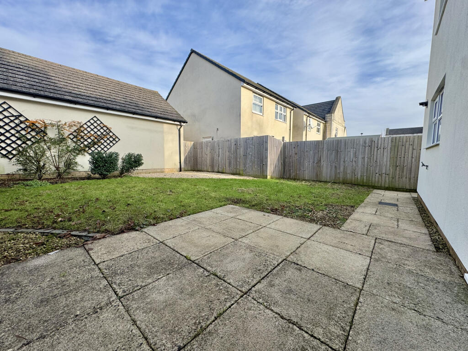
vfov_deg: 85.7
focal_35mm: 14
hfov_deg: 102.1
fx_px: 189
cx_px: 234
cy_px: 176
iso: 40
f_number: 2.2
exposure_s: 1/681
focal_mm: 2.22
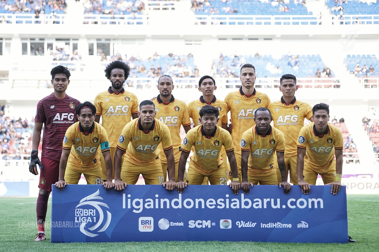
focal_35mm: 112
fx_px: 1179
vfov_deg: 12.2
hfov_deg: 18.3
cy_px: 126
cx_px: 190
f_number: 4
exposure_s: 1/320
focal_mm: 112
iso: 400
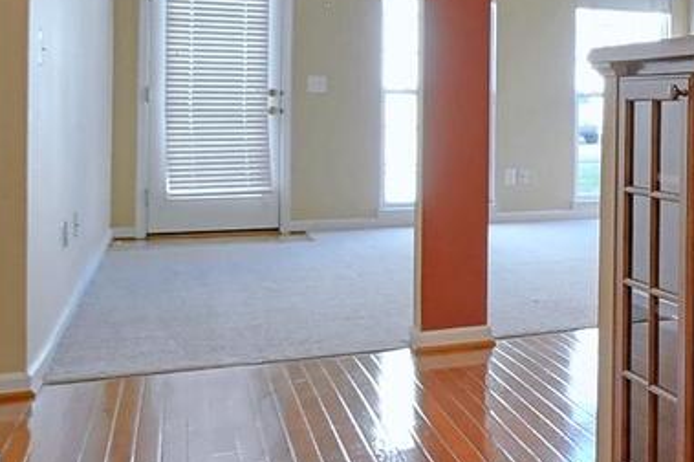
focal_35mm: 57
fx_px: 1098
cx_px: 1009
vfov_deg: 23.2
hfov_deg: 26.6
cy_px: 57
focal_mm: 10
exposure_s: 1/25
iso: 800
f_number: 8
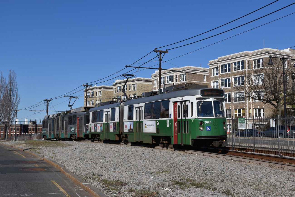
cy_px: 98
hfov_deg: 43.6
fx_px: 369
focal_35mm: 45
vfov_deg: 29.9
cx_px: 148
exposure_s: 1/640
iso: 100
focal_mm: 30
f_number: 7.1
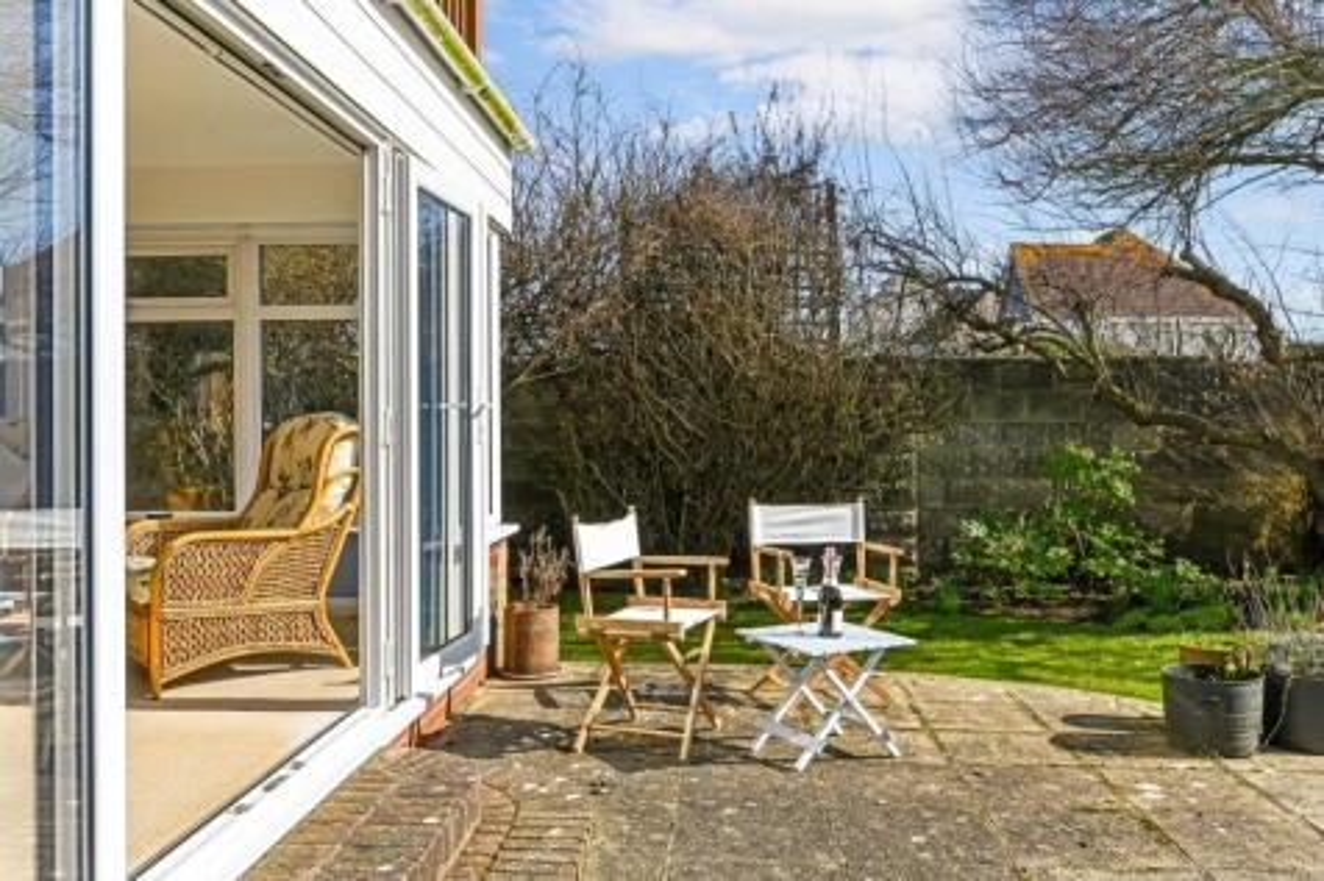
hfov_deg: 61.9
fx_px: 1103
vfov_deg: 43.6
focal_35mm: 30
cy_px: 440
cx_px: 662
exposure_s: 1/400
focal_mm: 30
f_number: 16
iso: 400
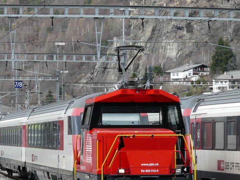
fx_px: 1636
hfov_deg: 8.4
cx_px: 130
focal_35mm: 236
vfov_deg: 6.3
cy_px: 124
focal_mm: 24.7
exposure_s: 1/250
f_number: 5.6
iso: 100
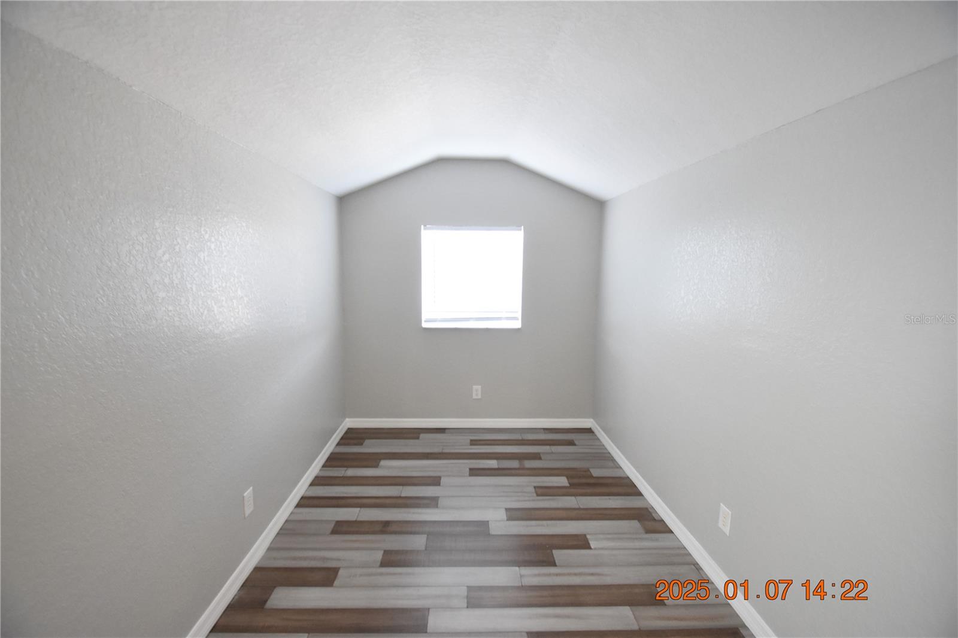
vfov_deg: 77.3
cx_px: 479
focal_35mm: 15
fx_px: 399
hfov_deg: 100.4
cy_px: 319
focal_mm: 10
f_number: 3.5
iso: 1800
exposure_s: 1/60
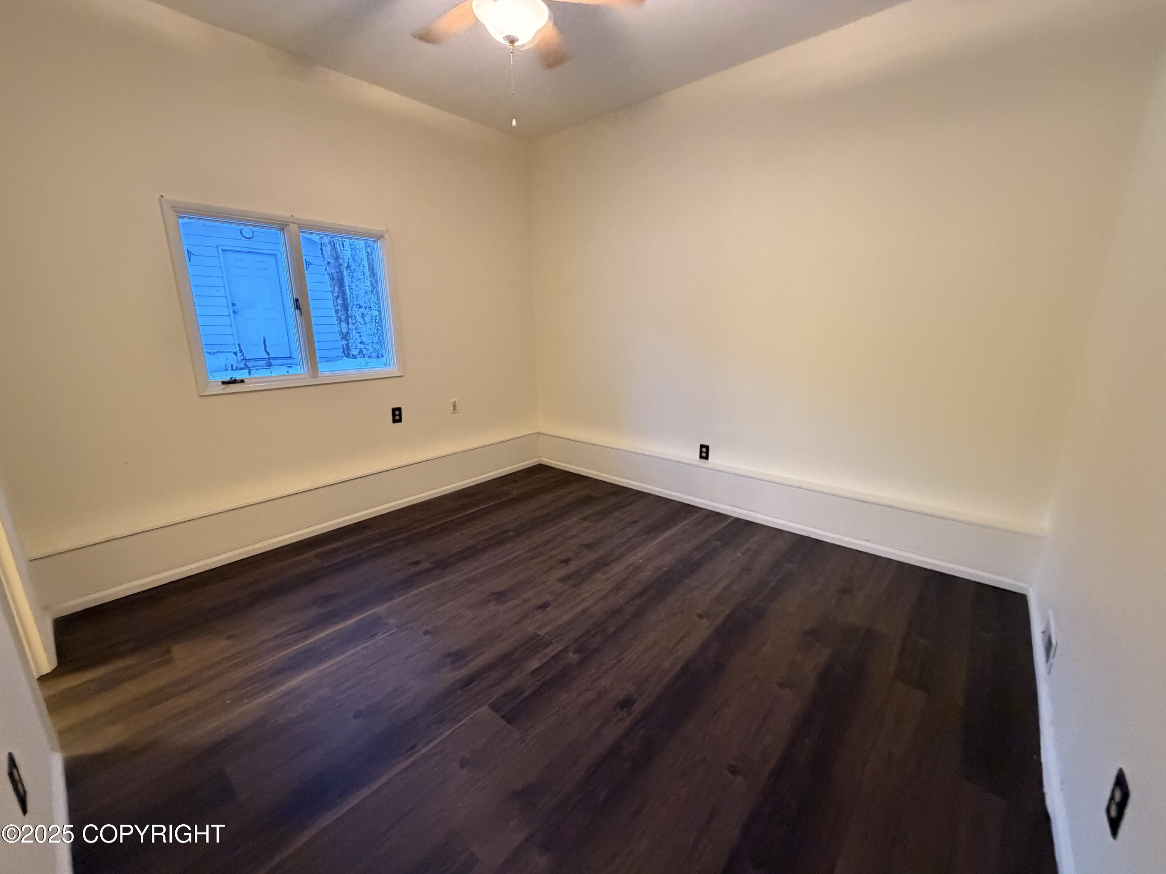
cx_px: 583
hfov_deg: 102.1
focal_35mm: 14
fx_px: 472
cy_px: 437
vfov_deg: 85.7
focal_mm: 2.22
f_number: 2.2
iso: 800
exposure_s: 1/60
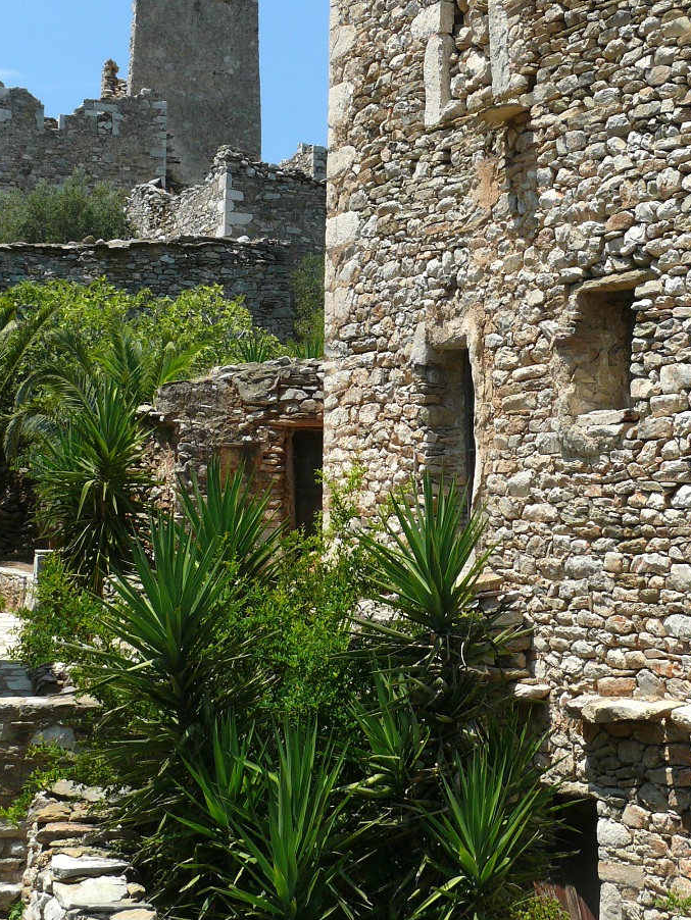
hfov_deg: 25.6
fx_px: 1516
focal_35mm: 57
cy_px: 324
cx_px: 443
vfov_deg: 33.5
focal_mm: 7.4
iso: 100
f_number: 4.5
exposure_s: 1/250
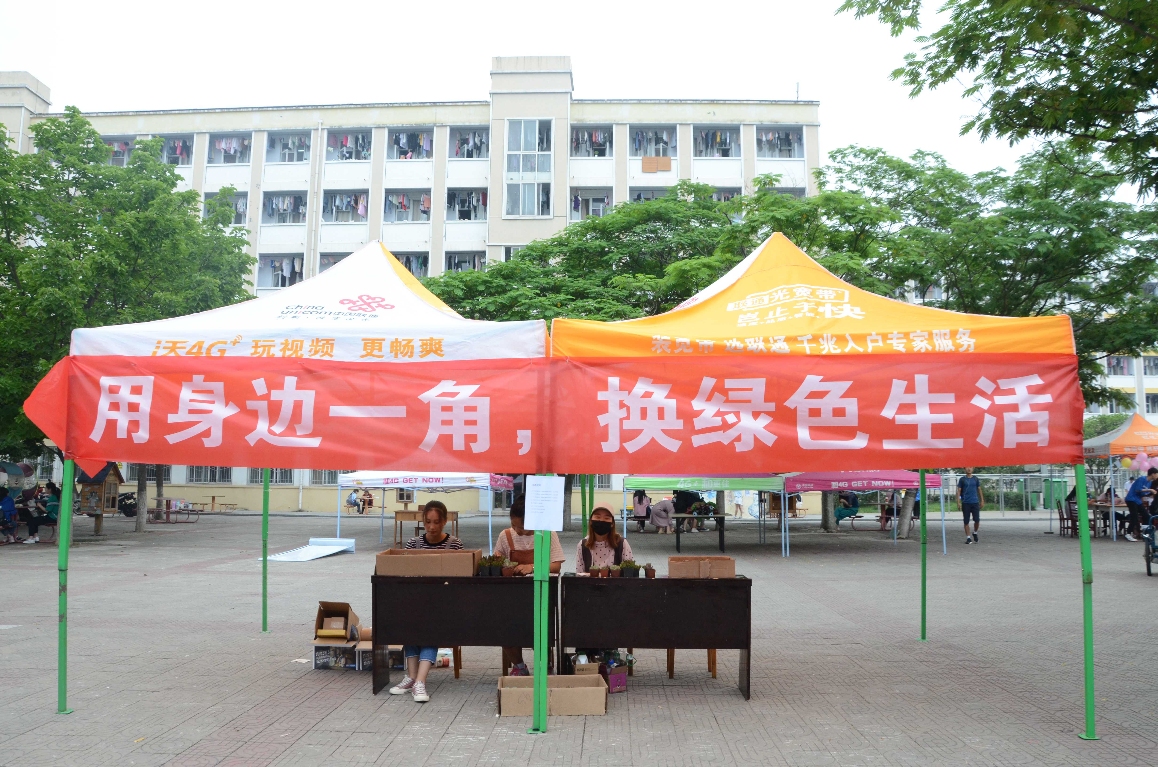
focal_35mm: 27
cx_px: 579
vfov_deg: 47.7
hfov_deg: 67.5
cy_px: 384
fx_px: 867
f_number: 7.1
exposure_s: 1/200
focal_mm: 18
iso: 800
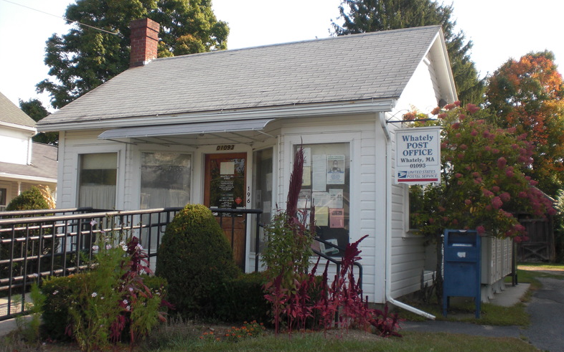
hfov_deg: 48.2
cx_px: 286
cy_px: 182
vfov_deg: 31.2
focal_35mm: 41
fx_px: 630
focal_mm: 6.3
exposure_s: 1/400
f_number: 3.1
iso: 64
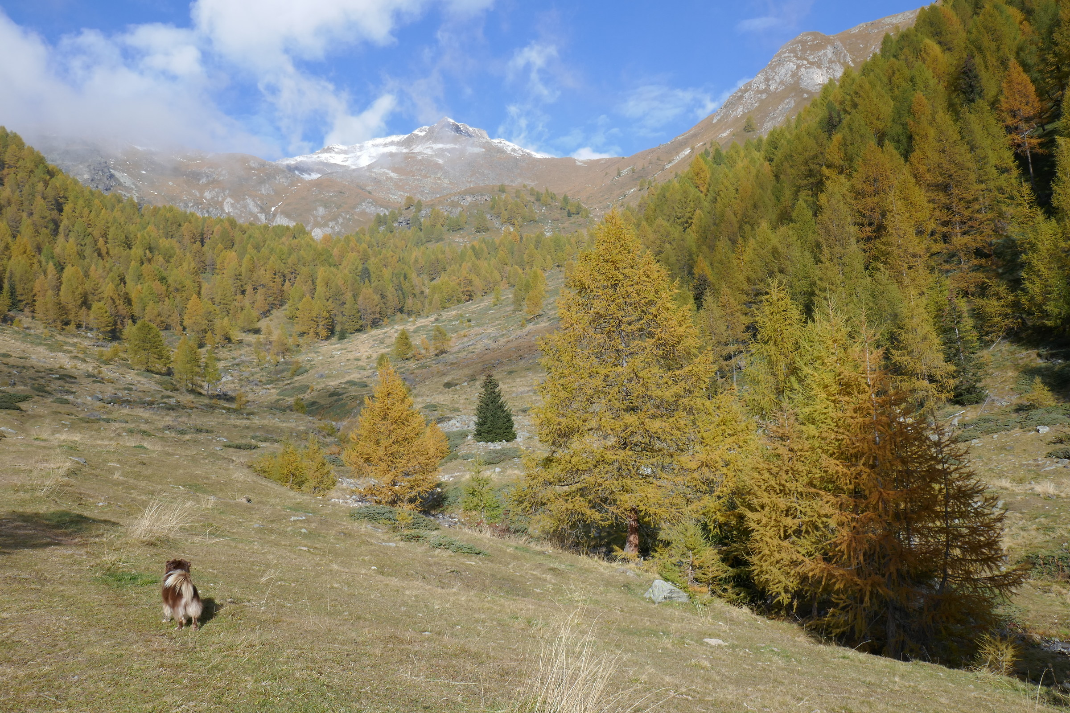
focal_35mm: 30
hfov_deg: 61.9
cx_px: 535
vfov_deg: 43.6
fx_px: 892
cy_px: 356
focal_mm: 11
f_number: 8
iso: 125
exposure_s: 1/200
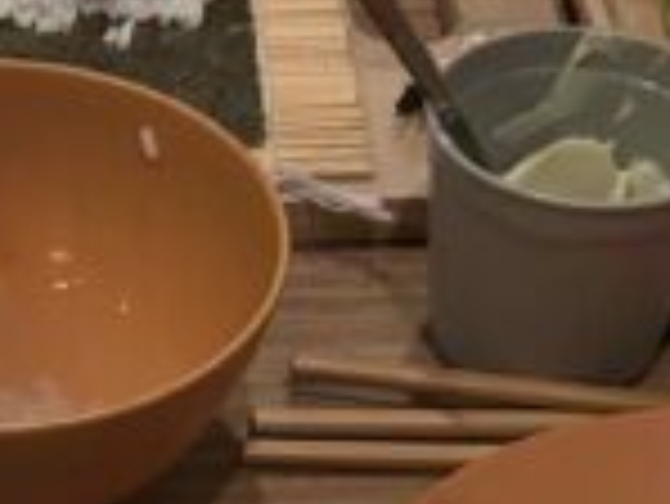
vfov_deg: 10.6
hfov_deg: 14.4
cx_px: -40
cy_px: 828
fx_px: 2596
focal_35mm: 134
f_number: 1.5
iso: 640
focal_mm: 5.7
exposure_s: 1/29
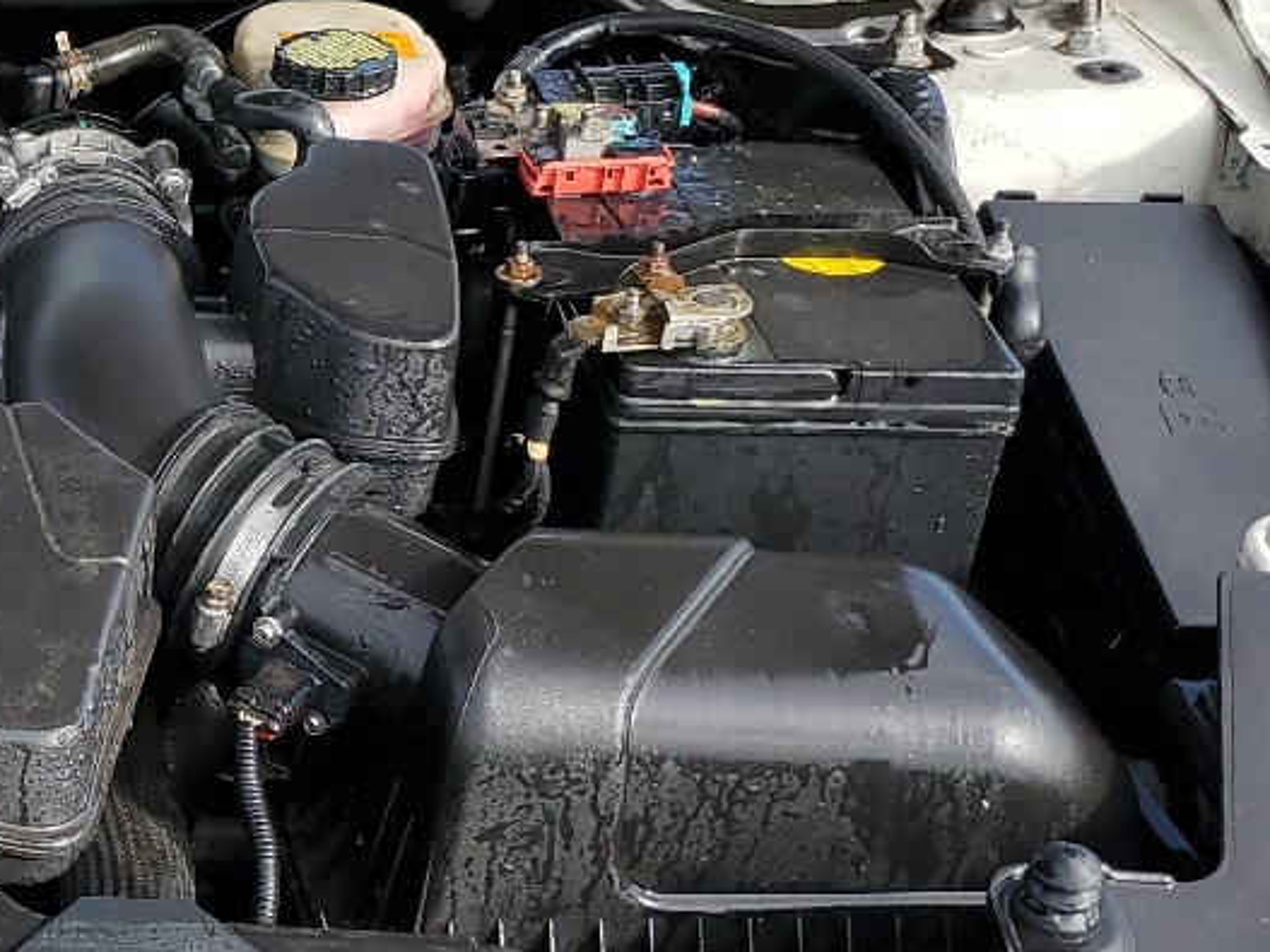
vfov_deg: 18.6
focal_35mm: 79
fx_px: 2898
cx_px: -306
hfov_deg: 22.5
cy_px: 552
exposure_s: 1/1111
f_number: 1.5
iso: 50
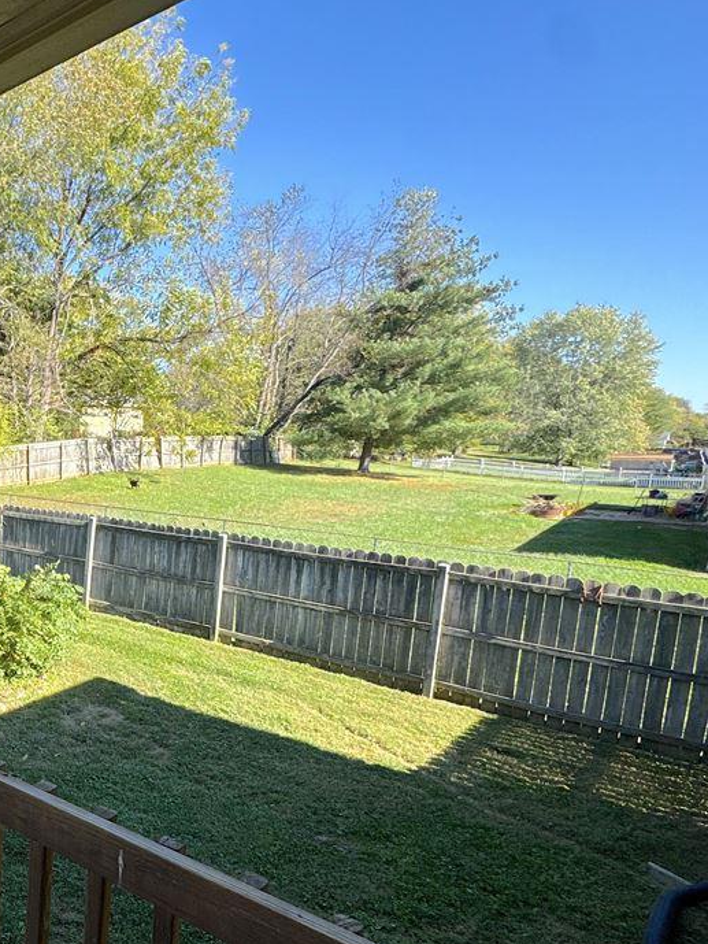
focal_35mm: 26
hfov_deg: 39.6
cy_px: 544
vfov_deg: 66.9
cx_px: -125
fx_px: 709
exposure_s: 1/600
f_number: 2.2
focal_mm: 2.22
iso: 40
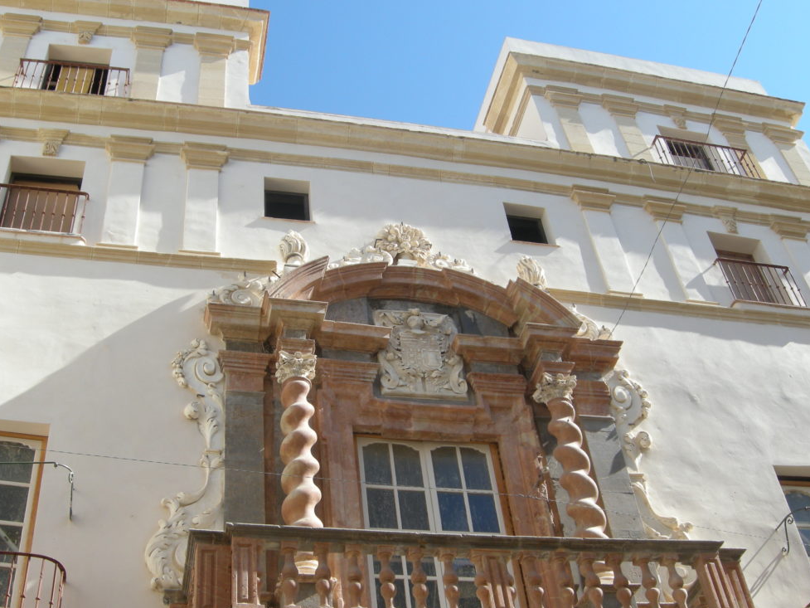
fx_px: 1006
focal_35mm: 43
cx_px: 384
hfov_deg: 43.8
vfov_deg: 33.5
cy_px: 367
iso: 64
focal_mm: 7.5
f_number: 4.8
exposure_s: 1/218
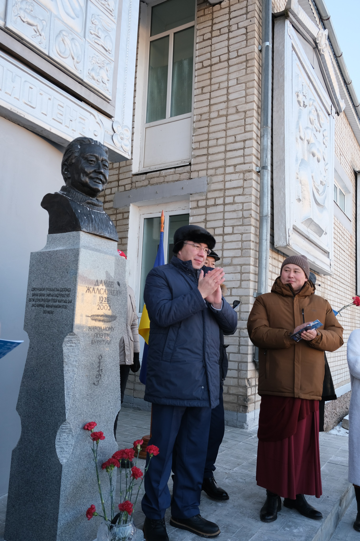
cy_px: 270
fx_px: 420
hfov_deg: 46.4
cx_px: 180
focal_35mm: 28
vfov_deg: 65.5
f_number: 4
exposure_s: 1/180
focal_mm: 18.8
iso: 320
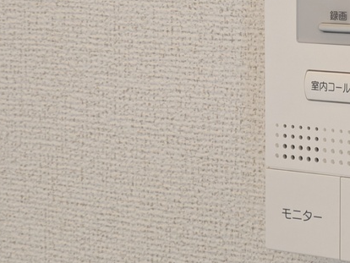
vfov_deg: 12.5
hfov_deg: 16.2
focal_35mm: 118
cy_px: 55
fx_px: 1194
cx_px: 394
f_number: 1.89
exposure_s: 1/24
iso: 71
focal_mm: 5.43
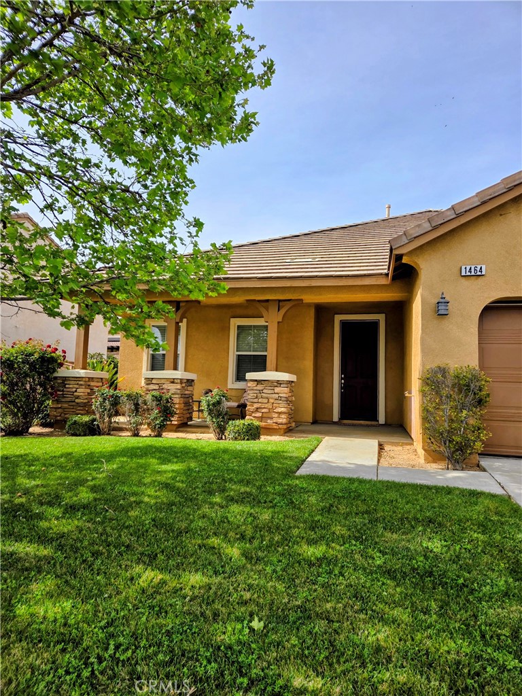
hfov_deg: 58.9
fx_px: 462
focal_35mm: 23
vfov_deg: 73.9
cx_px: 261
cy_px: 348
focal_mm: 5.4
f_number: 1.8
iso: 80
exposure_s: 1/3788
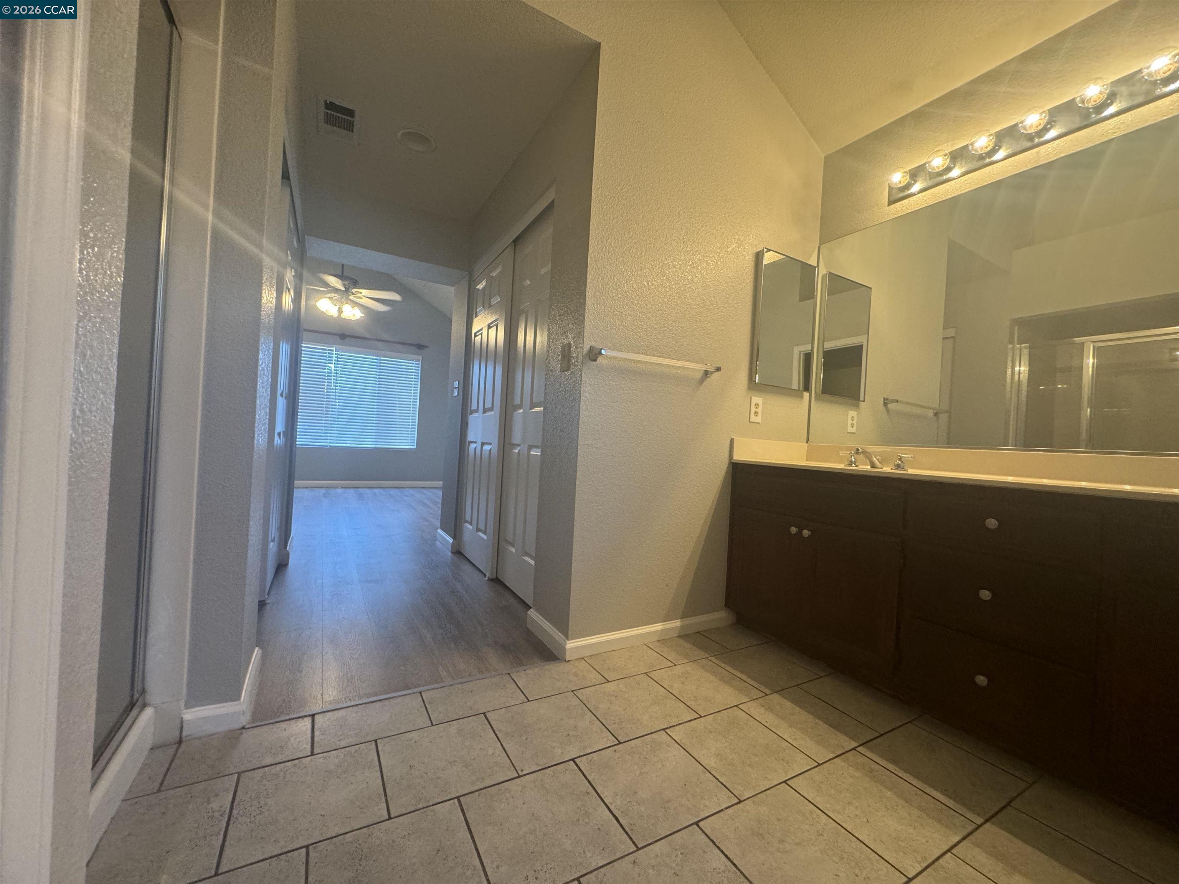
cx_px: 590
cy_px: 442
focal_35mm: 14
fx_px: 477
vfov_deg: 85.7
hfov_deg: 102.1
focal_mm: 2.22
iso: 200
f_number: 2.2
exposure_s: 1/60
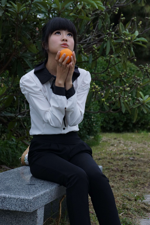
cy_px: 112
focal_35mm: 105
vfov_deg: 19.4
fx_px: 655
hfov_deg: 13.1
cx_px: 75
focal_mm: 70
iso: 800
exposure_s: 1/200
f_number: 6.3
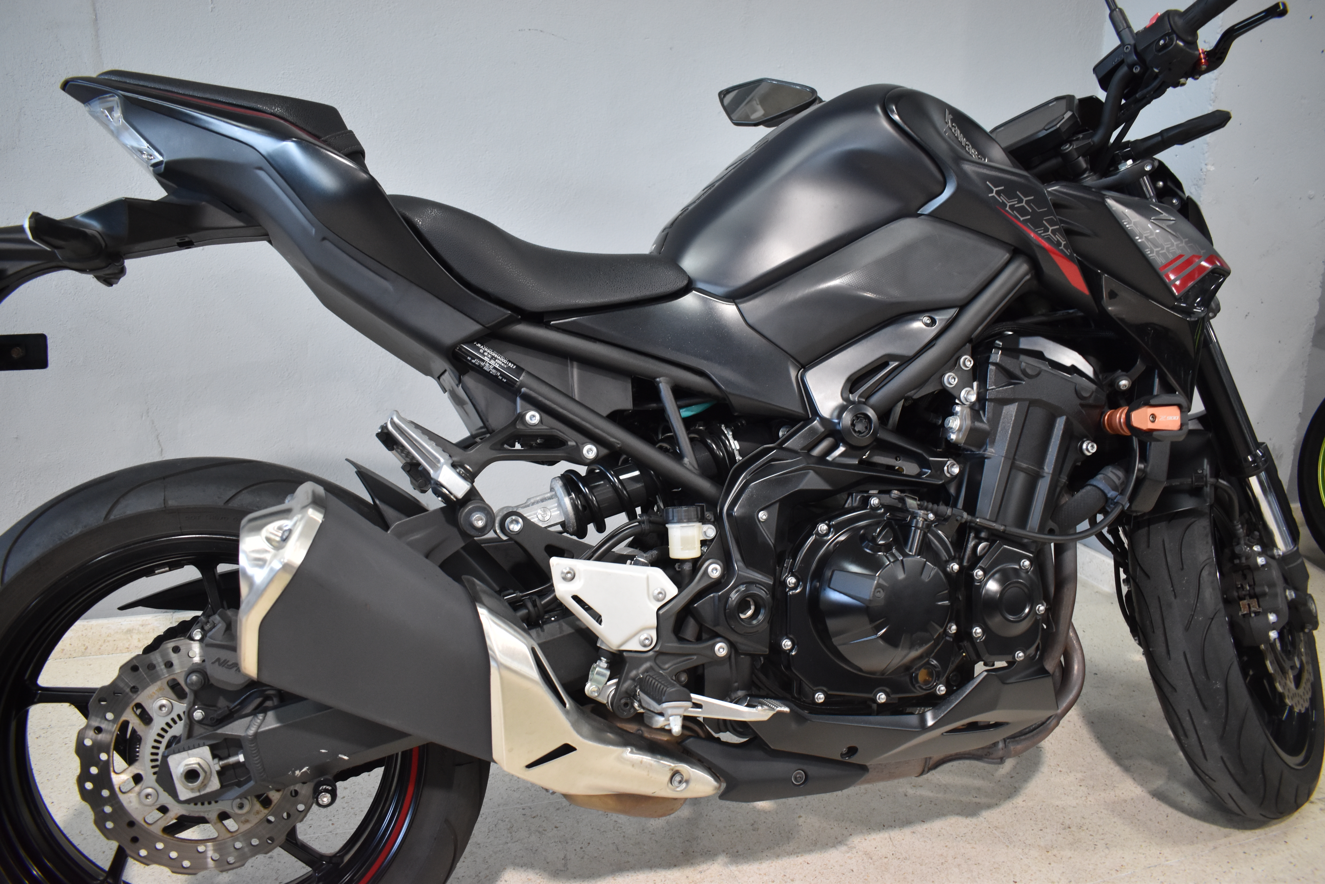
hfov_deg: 67.4
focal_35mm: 27
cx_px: 662
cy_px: 442
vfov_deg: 47.9
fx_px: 994
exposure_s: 1/50
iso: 800
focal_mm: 18
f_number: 3.5
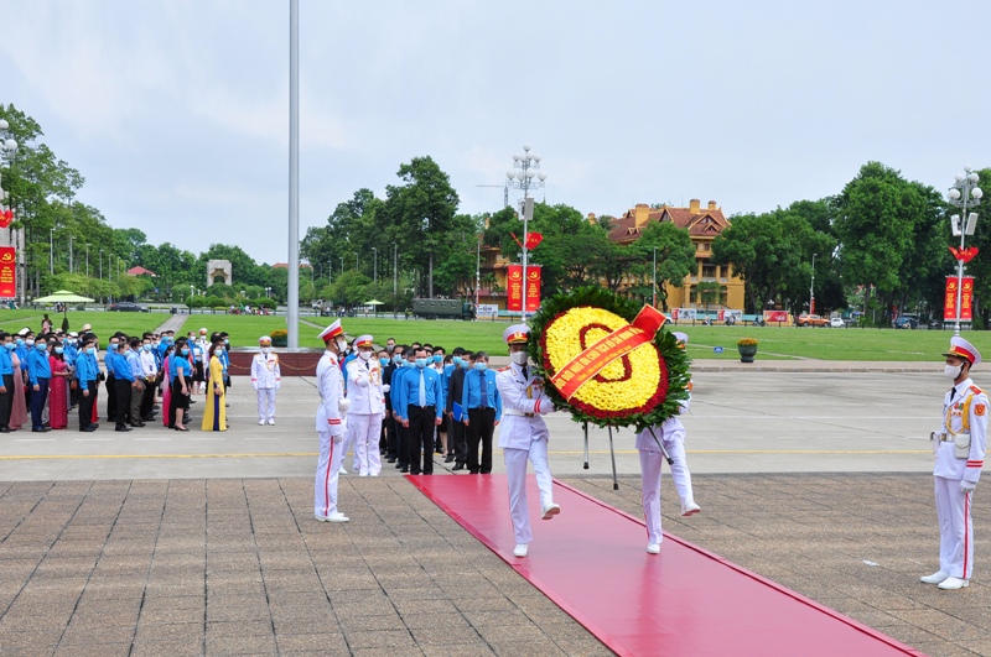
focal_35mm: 39
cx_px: 496
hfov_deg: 49.6
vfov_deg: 34.1
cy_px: 328
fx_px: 1072
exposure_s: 1/125
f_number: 11
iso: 250
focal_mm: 26
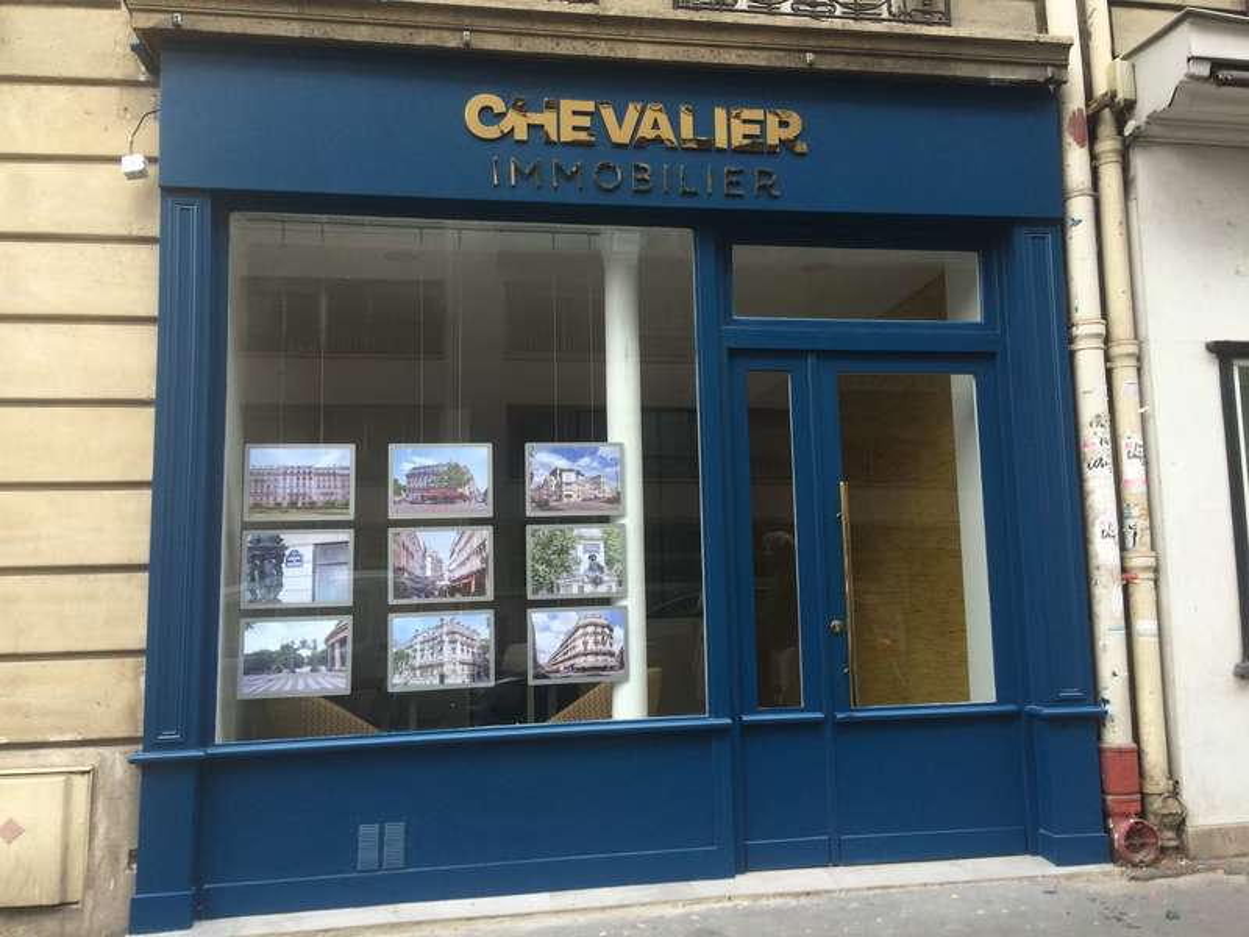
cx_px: 624
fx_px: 1046
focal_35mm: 29
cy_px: 468
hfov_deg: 61.7
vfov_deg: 48.2
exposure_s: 1/331
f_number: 2.2
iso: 32
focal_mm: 4.15
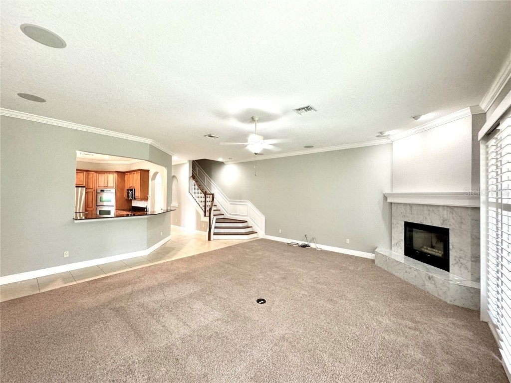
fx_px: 207
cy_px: 192
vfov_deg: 85.7
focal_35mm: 14
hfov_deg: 102.1
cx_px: 256
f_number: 2.2
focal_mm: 2.22
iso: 200
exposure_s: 1/60
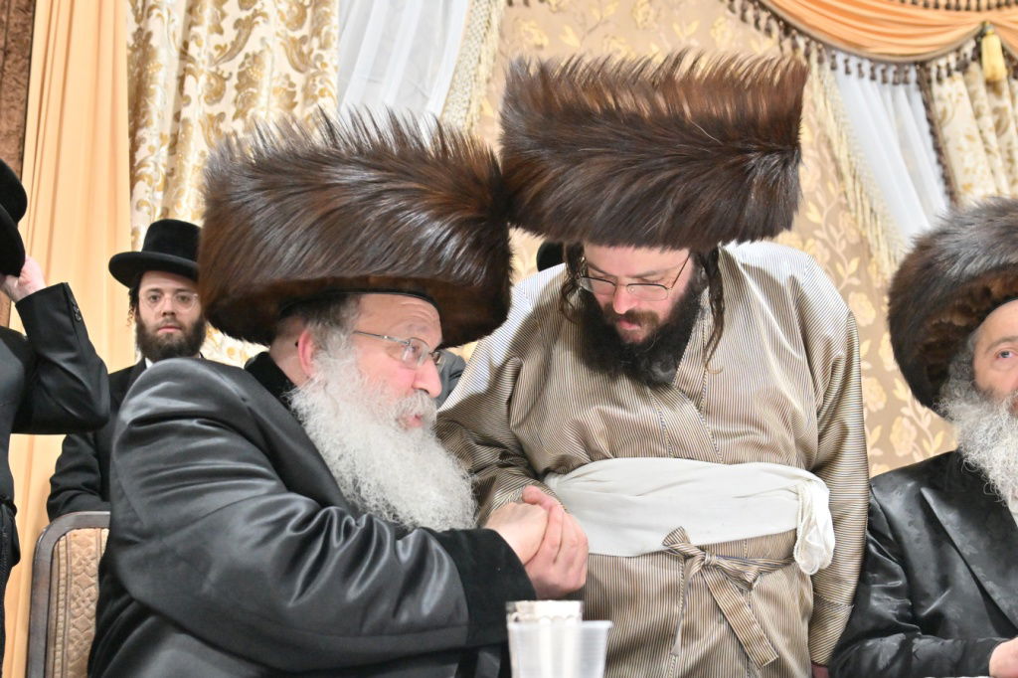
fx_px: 1131
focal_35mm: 40
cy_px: 339
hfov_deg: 48.5
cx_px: 509
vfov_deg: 33.4
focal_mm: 27
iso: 2500
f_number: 4
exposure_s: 1/200
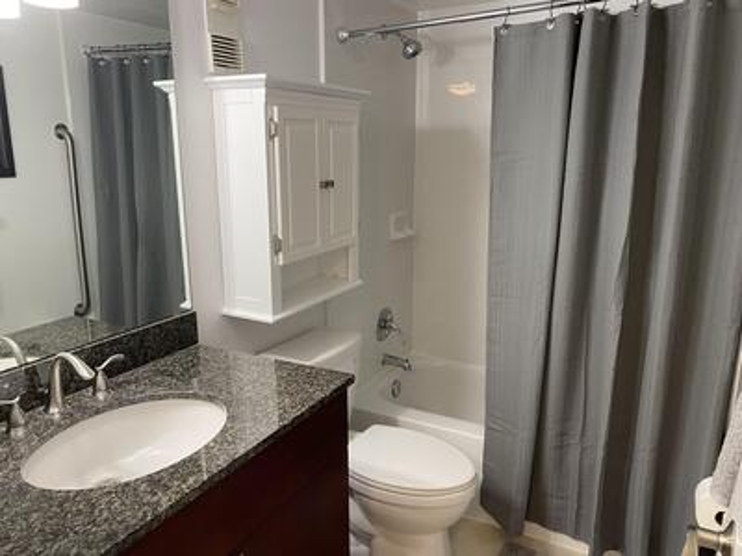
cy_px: 278
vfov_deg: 53.1
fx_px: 557
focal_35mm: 26
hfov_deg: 67.3
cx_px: 371
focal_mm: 4.25
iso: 100
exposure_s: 1/60
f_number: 1.8
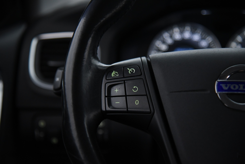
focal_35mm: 82
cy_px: 82
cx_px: 122
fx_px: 558
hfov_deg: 24.8
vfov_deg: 16.7
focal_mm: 82
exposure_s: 1/40
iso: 4000
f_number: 4
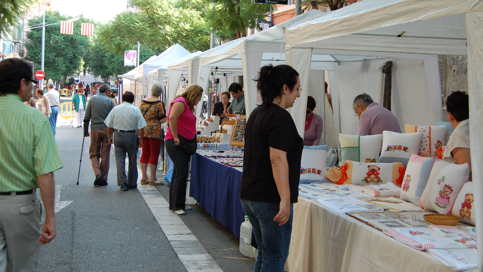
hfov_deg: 38.1
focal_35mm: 55
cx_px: 240
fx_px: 699
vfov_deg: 22.0
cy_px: 111
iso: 360
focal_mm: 31
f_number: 5.6
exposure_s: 1/125
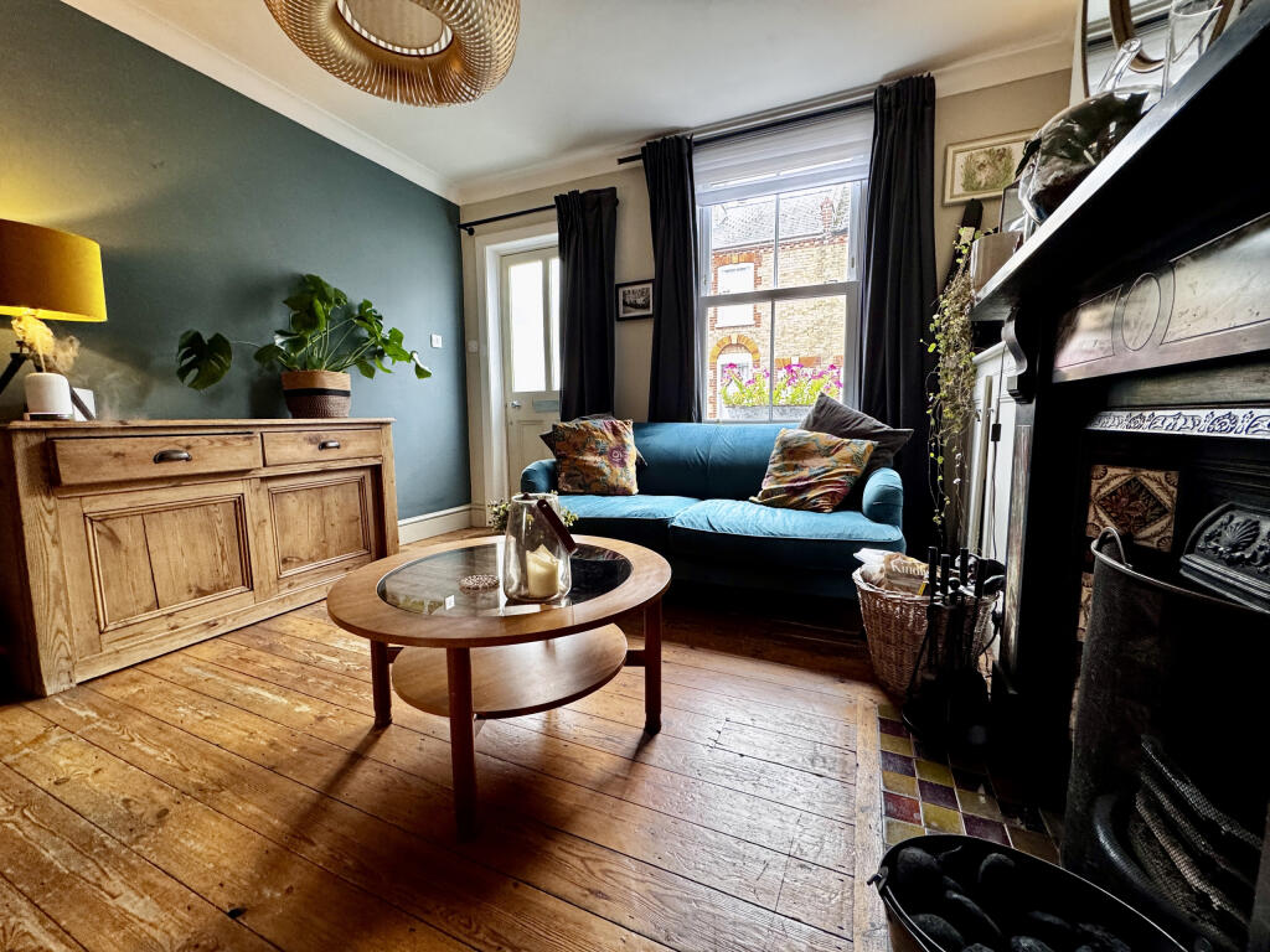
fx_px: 514
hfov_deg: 102.1
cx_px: 635
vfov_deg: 85.7
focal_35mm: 14
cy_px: 476
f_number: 2.2
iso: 320
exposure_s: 1/50
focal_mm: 2.22
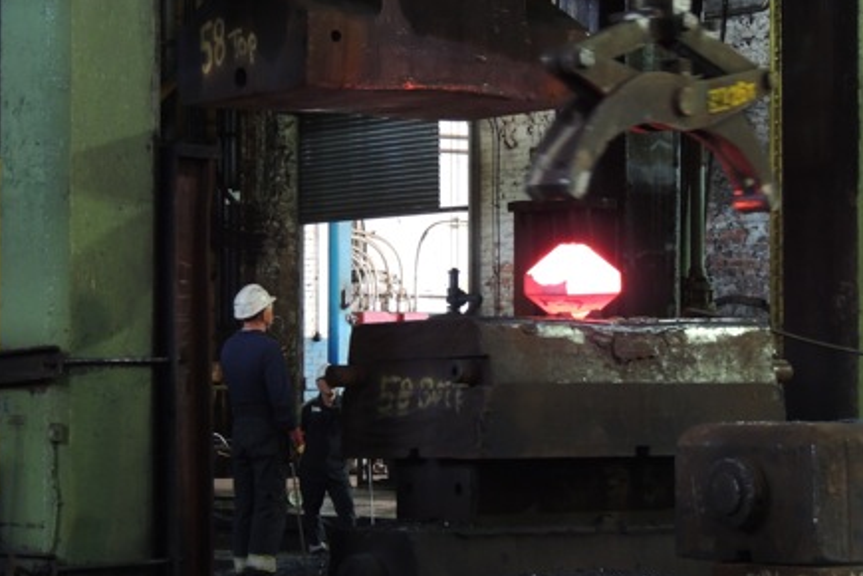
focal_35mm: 142
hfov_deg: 14.4
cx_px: 429
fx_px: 3404
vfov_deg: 9.7
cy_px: 274
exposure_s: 1/8
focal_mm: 24
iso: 800
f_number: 4.3
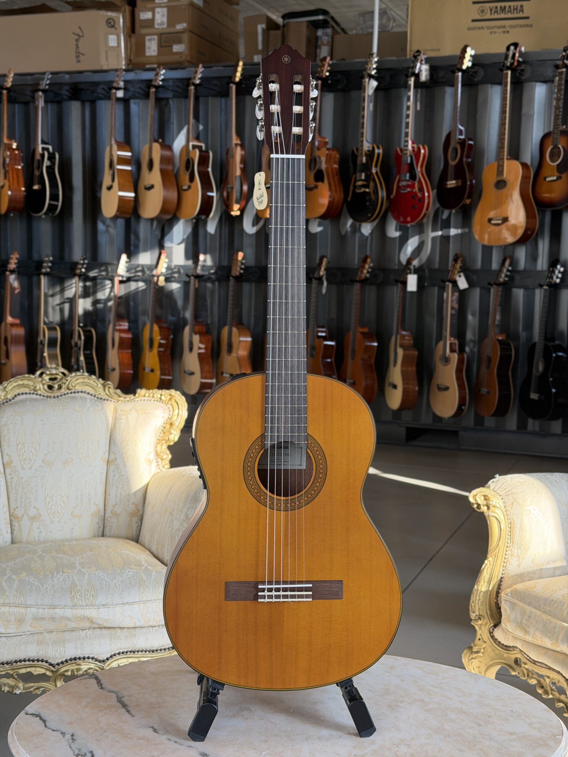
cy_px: 378
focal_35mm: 48
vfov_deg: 39.7
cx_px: 284
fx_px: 1050
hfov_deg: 30.3
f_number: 1.78
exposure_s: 1/227
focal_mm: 6.76
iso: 160
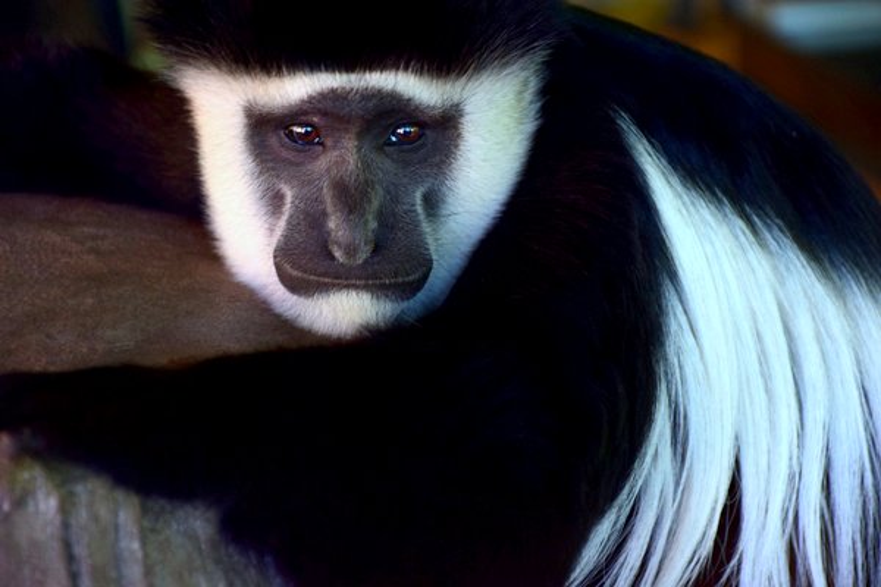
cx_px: 440
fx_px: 3671
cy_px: 294
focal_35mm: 150
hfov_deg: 13.7
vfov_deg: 9.1
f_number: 5.6
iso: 800
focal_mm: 100
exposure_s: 1/10
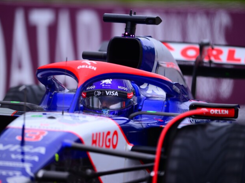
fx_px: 3078
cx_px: 112
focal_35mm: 435
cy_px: 91
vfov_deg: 3.4
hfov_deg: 4.6
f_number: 3.2
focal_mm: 400
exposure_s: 1/1000
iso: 320
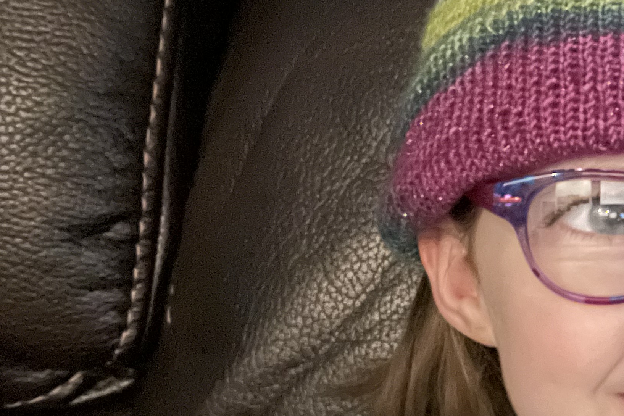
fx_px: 1023
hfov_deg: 29.6
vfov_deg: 23.0
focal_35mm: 59
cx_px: 728
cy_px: 210
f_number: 2.2
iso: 1600
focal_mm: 2.71
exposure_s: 1/4
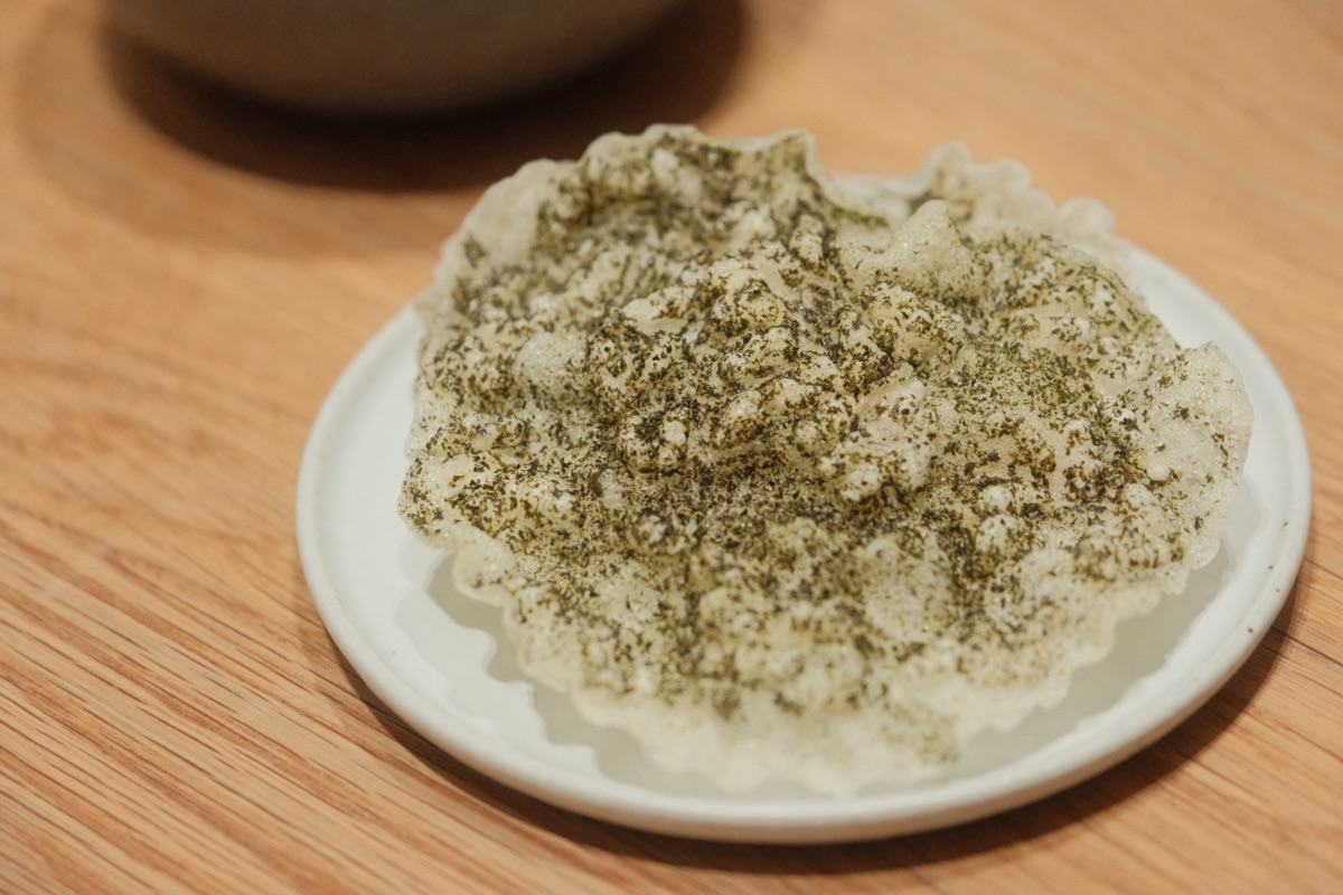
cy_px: 448
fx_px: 3096
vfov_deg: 16.5
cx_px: 672
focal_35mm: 83
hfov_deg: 24.5
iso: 3200
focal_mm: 55
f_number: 3.2
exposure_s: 1/125
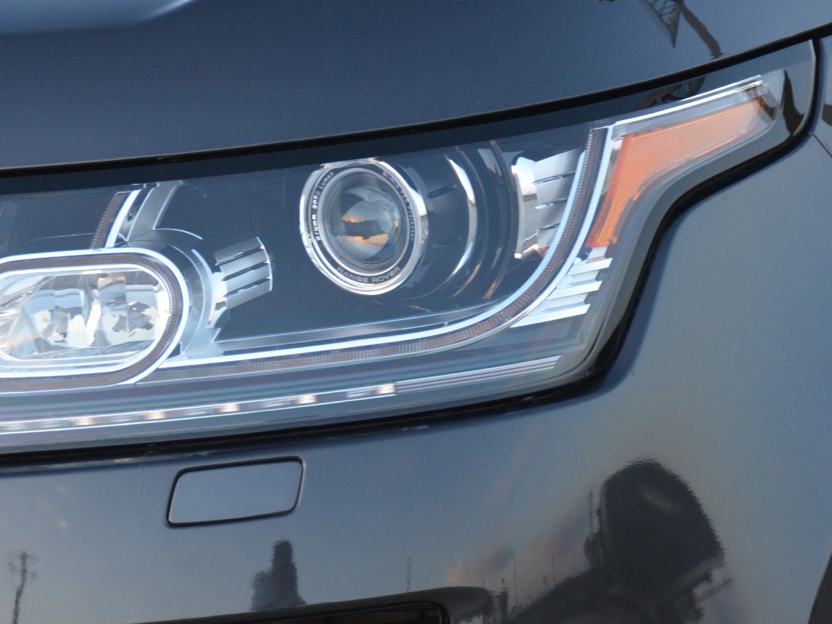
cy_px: 246
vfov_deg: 6.5
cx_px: 361
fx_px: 5504
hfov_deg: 8.6
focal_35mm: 229
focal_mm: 112
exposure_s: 1/100
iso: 1600
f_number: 5.3
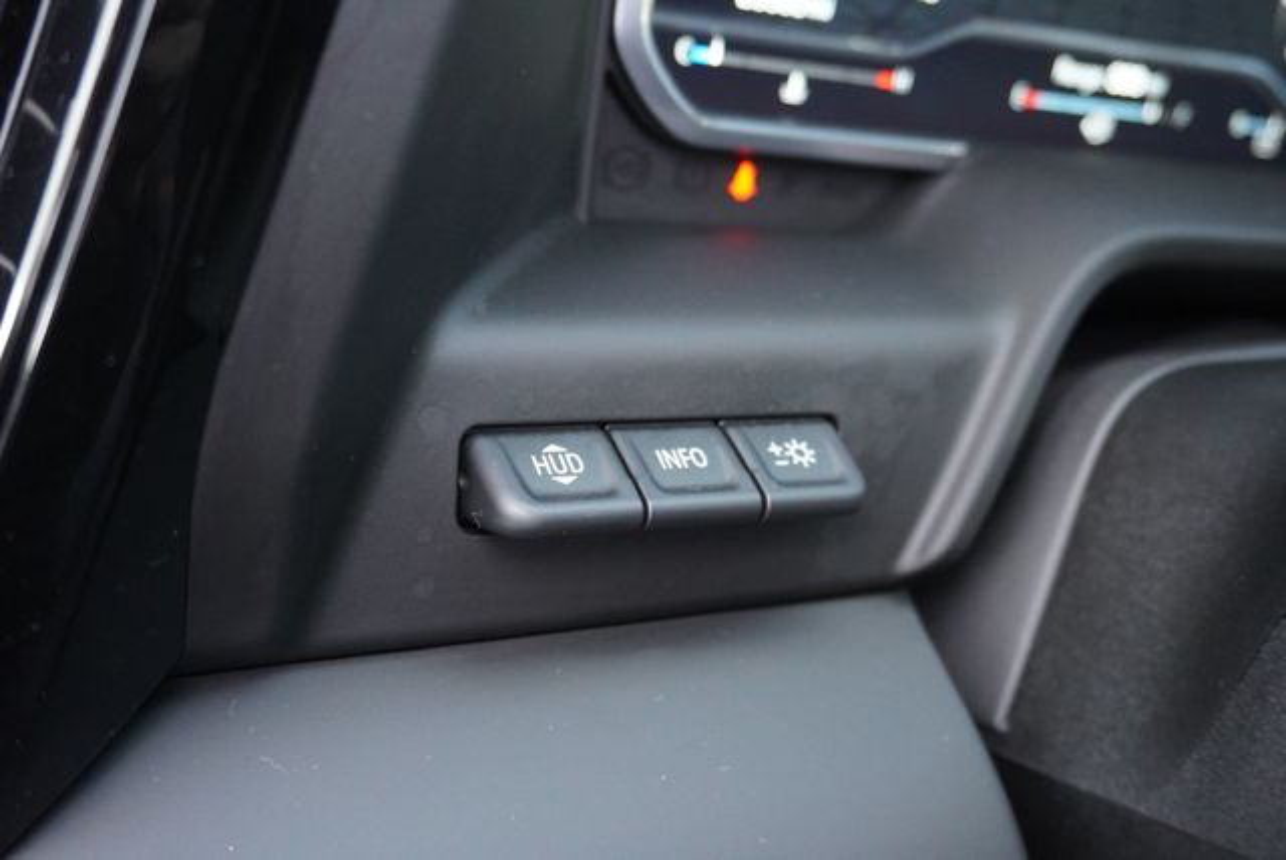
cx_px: 643
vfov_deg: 36.9
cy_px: 430
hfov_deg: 53.1
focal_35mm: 36
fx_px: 1287
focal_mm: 24
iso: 3200
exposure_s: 1/60
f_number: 4.5
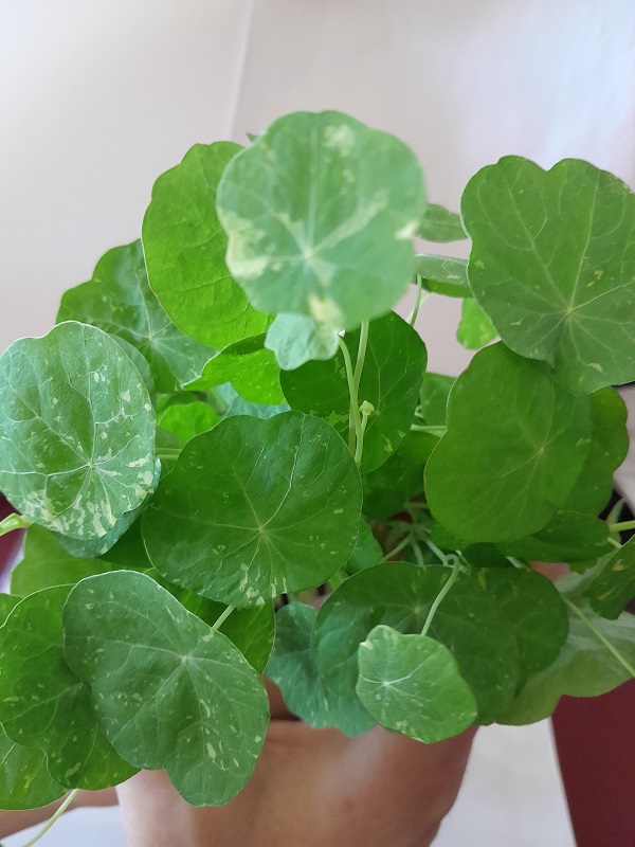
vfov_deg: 65.3
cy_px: 424
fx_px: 660
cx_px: 318
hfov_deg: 51.4
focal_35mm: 27
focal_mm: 4
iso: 400
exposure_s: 1/33
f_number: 1.8
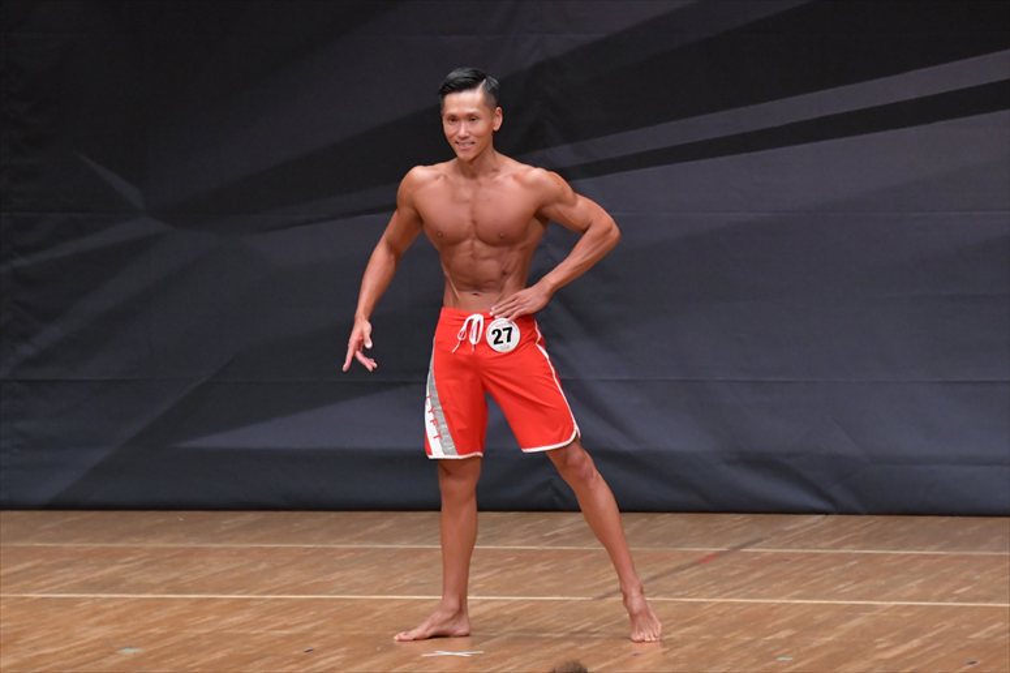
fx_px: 7992
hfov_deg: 7.2
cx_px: 505
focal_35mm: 285
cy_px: 336
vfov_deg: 4.8
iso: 6400
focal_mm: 190
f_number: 5.6
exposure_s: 1/400
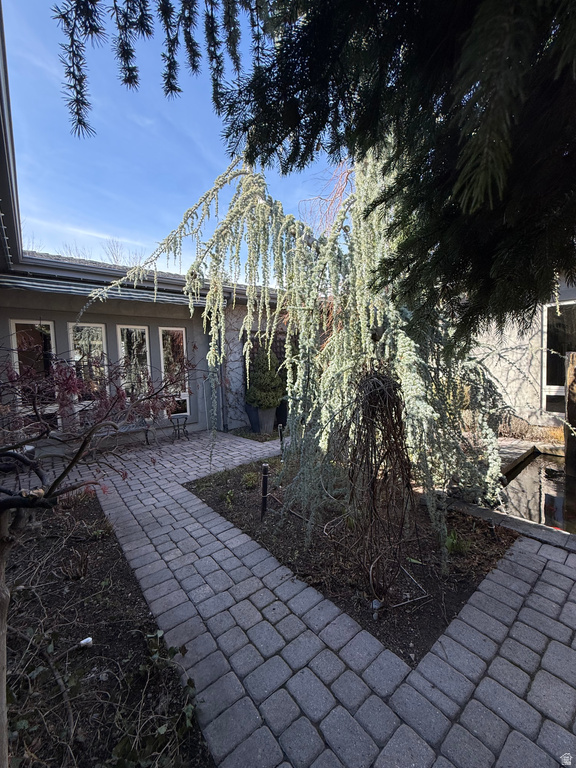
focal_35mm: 14
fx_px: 311
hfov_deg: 85.7
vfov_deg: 102.1
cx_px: 288
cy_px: 384
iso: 64
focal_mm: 2.22
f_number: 2.2
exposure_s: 1/502
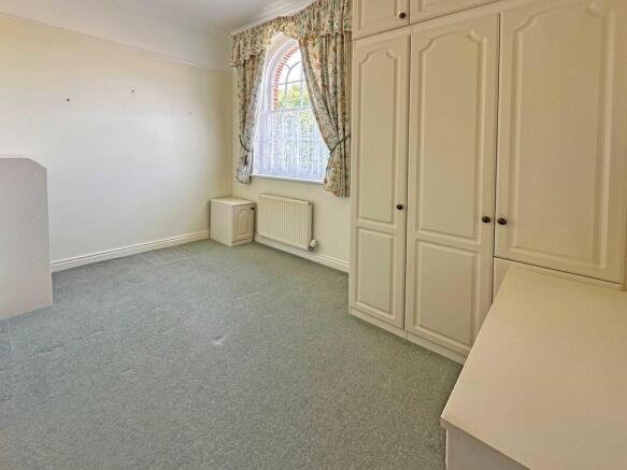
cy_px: 235
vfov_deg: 85.7
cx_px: 314
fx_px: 254
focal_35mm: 14
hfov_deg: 102.1
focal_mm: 2.22
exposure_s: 1/99
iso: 100
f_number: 2.2
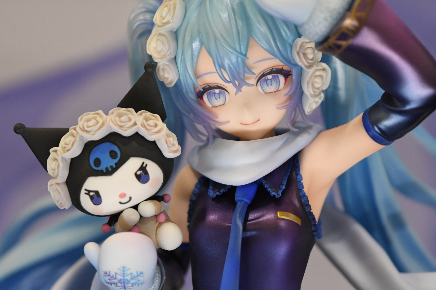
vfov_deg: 16.6
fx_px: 999
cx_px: 218
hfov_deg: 24.6
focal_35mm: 82
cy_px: 145
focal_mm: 55
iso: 2200
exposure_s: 1/640
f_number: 5.6
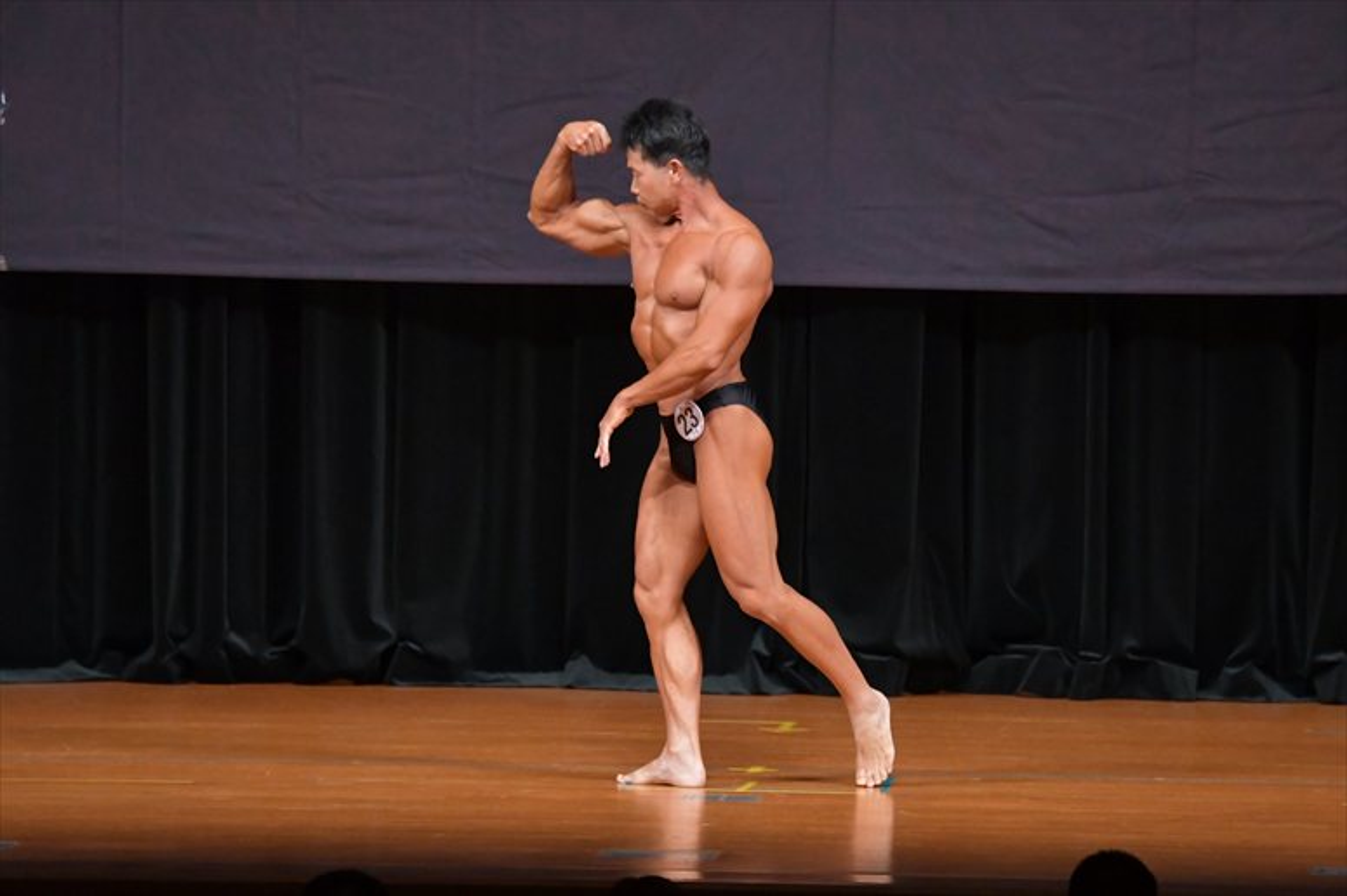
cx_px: 674
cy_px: 448
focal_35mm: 255
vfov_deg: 5.4
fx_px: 9537
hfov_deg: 8.1
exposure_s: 1/400
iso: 5000
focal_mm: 170
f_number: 5.6
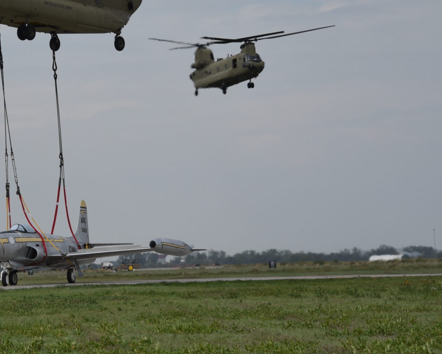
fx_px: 3022
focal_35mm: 231
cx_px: 36
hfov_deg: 8.3
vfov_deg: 6.7
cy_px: 70
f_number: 5.6
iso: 500
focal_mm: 112
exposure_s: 1/4000
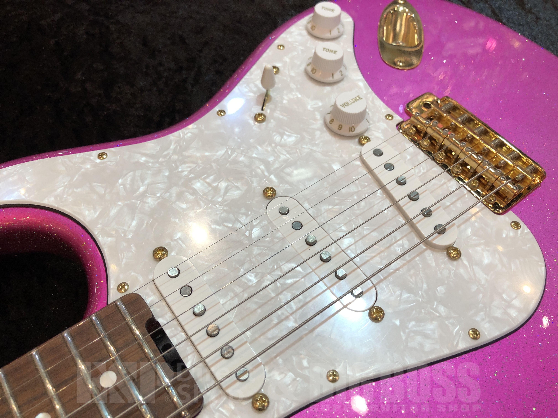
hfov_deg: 63.4
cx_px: 279
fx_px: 451
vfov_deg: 49.7
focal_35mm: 28
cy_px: 209
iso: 25
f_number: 1.8
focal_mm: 3.99
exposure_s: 1/30
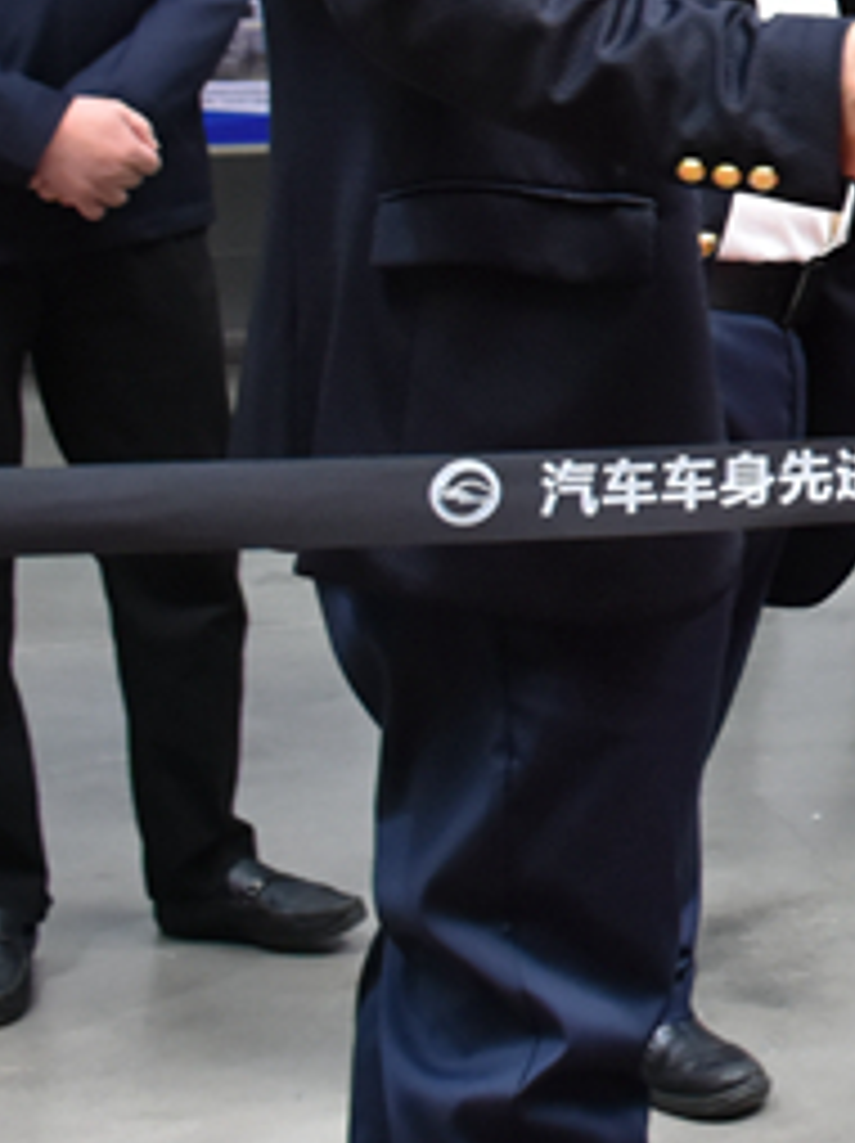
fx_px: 3002
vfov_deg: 21.1
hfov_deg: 14.3
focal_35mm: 91
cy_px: 137
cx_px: 1526
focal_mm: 20
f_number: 4.5
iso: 800
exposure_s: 1/80
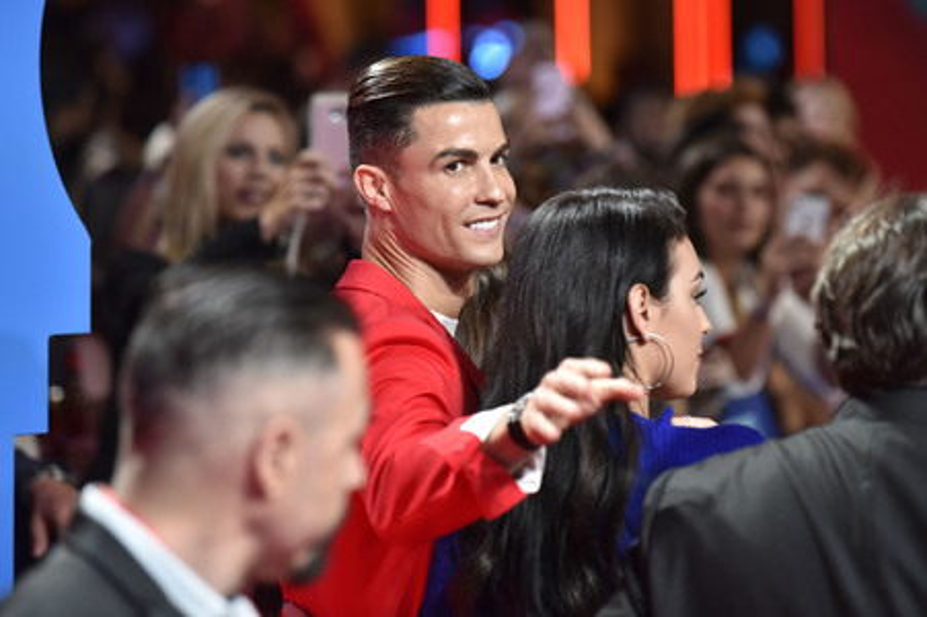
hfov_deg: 11.8
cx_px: 464
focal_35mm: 175
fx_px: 4503
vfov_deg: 7.8
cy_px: 308
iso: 2500
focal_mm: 175
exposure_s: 1/320
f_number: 3.5
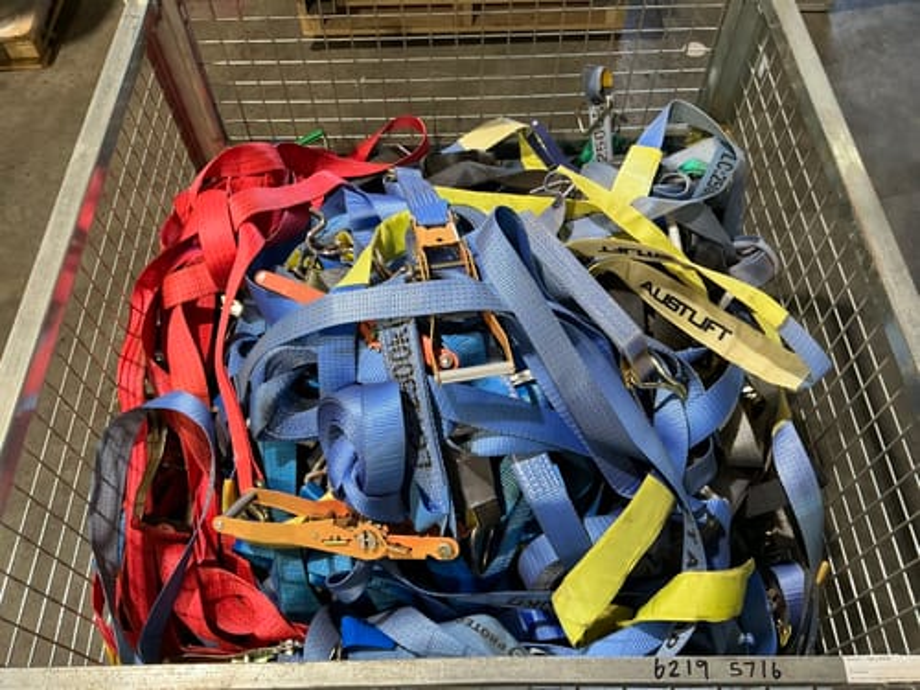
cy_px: 345
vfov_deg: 49.7
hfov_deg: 63.4
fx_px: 744
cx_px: 460
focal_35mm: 28
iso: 80
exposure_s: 1/50
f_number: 1.8
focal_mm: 3
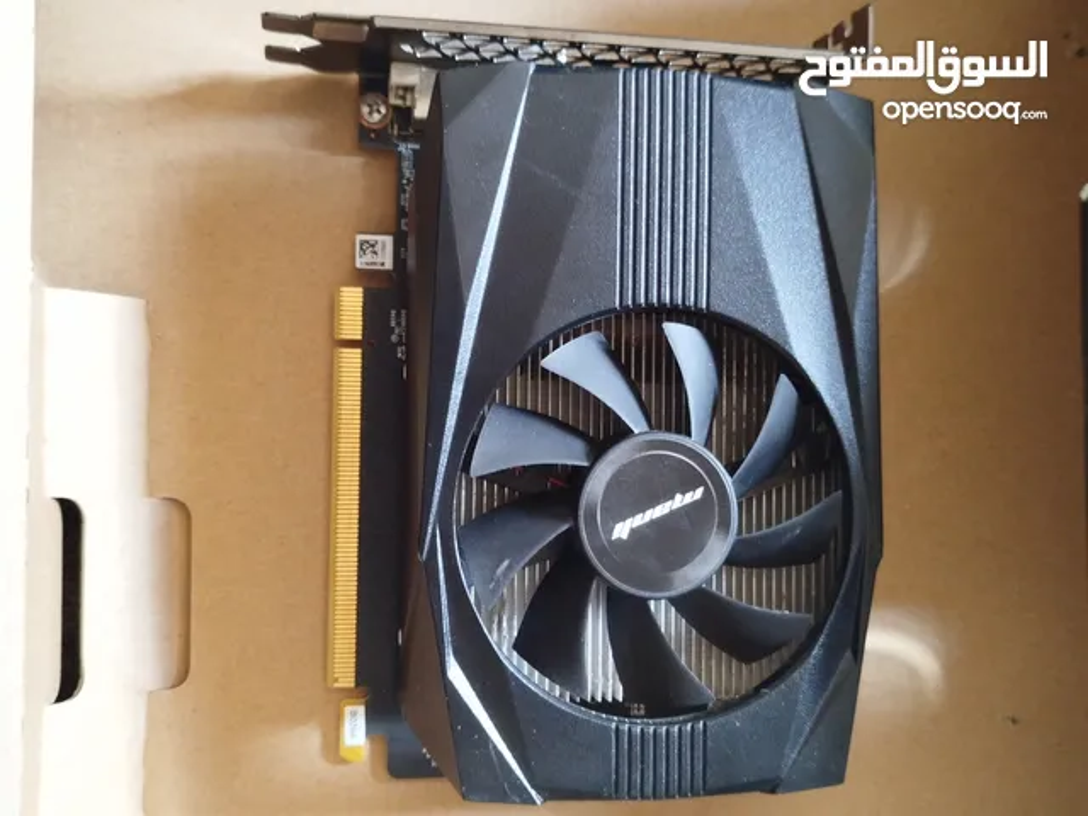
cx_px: 544
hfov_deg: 49.0
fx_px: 1194
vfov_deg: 37.7
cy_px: 408
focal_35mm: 38
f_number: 1.7
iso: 640
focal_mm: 5.31
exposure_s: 1/17
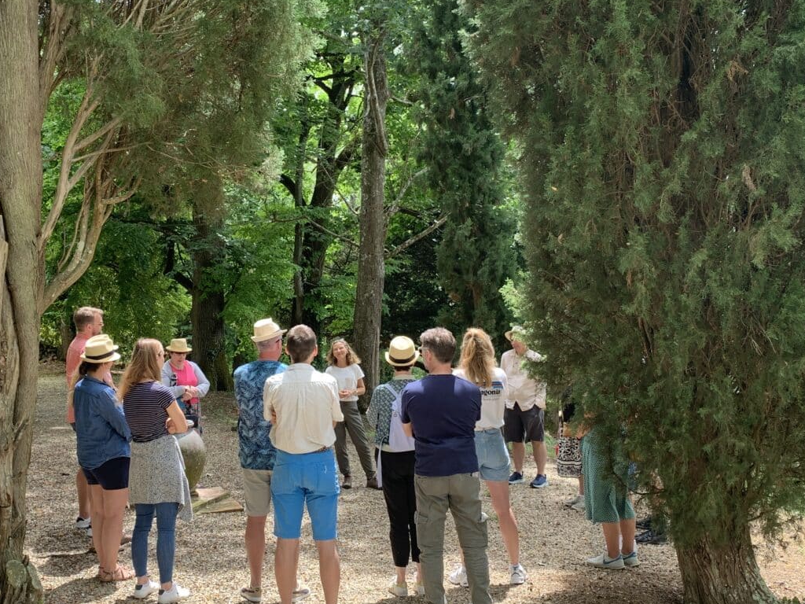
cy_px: 285
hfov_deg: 47.6
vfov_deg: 36.8
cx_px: 320
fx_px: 907
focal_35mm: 39
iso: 25
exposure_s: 1/122
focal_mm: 4.25
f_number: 1.8
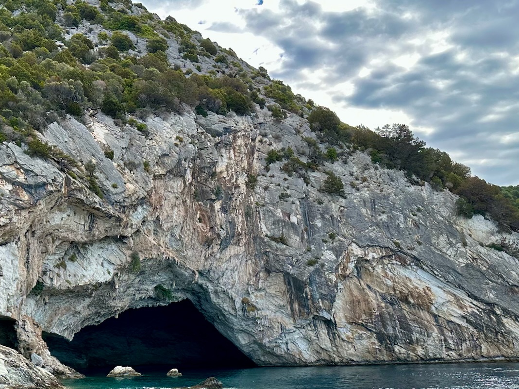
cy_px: 326
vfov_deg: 30.5
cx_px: 121
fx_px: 689
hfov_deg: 39.9
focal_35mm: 46
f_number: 1.78
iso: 80
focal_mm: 6.86
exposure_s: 1/1198
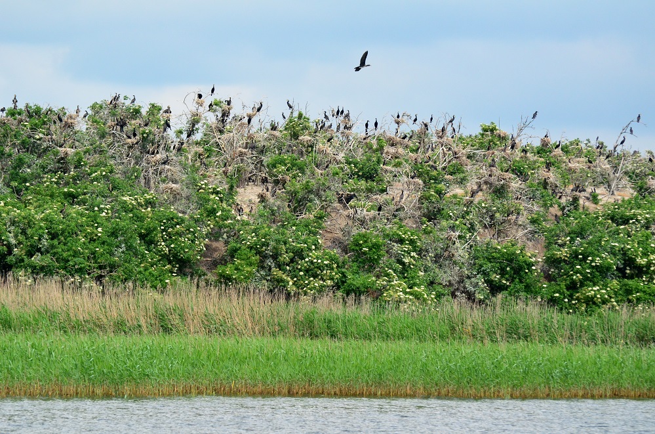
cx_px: 328
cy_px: 217
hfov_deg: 11.8
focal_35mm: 174
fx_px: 3158
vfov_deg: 7.8
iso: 1400
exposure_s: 1/8000
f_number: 4.8
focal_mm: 116
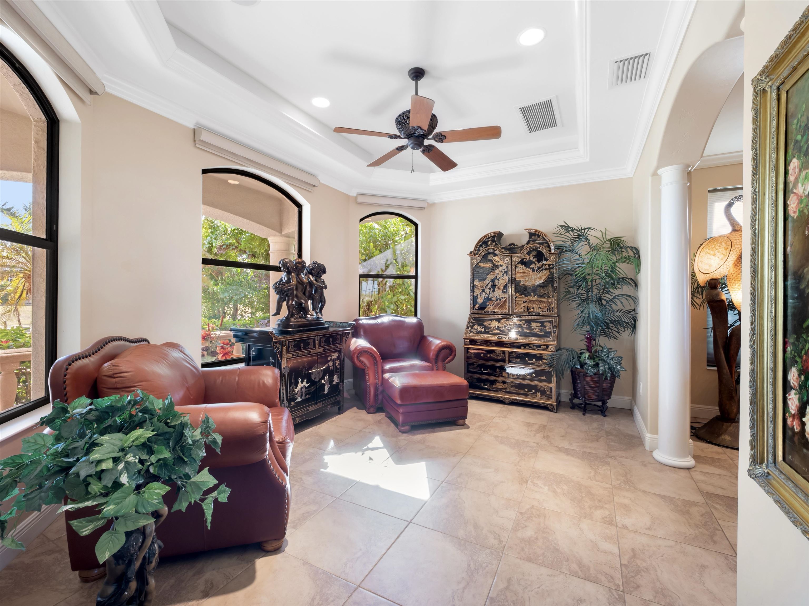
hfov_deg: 102.1
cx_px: 404
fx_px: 327
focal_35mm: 14
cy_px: 303
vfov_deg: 85.7
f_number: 7.1
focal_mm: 7
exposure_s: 1/3
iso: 200
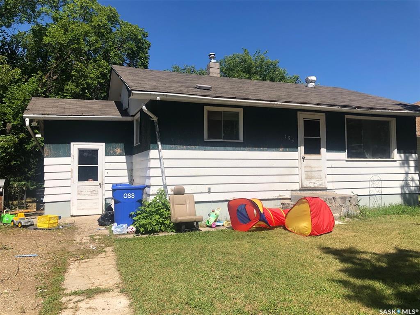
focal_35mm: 28
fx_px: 340
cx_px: 210
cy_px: 158
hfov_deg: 63.4
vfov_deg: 49.7
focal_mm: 4
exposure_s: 1/3040
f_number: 1.8
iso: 20
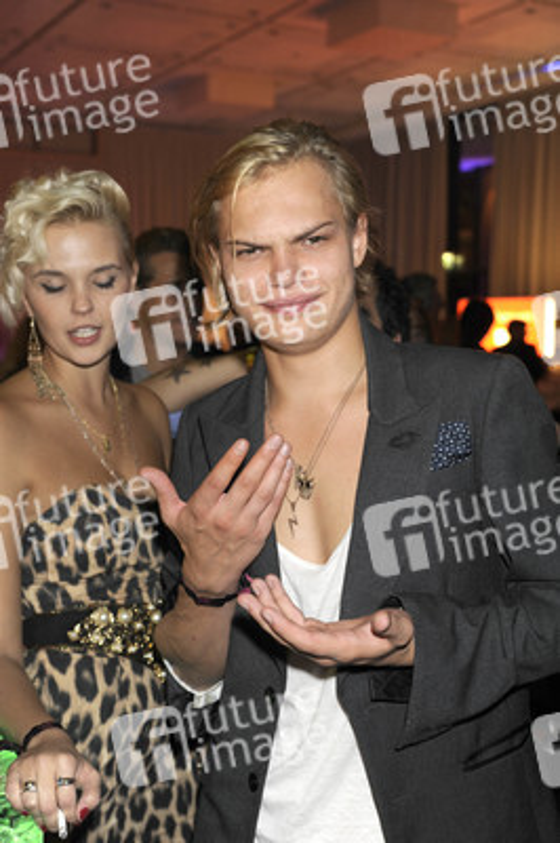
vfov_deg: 41.1
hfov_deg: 28.0
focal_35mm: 48
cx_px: 280
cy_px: 422
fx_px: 1122
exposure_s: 1/50
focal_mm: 48
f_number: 4.5
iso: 1000
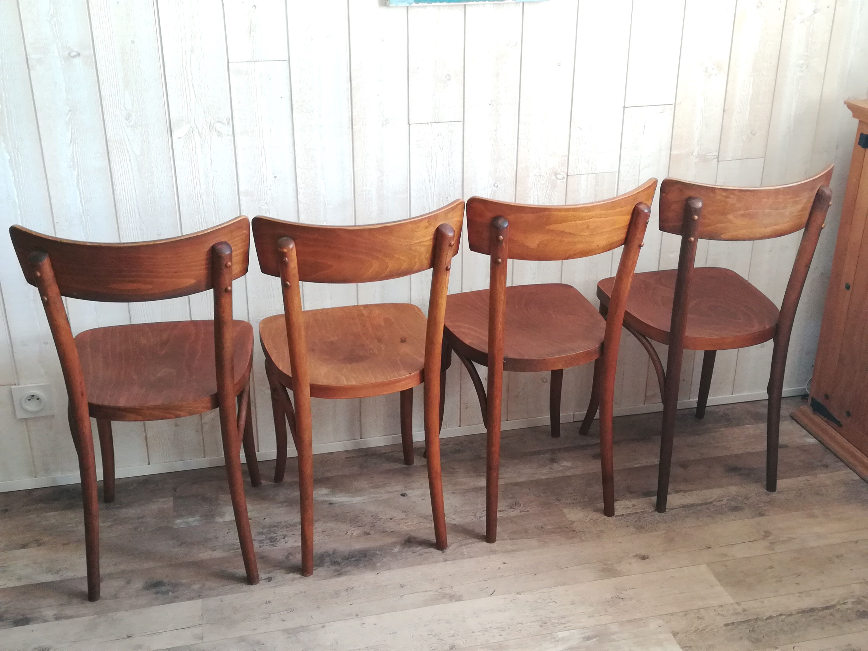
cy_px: 326
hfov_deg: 50.1
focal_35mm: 37
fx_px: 928
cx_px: 434
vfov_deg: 38.7
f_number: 2.2
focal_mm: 3.83
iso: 200
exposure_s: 1/33.3
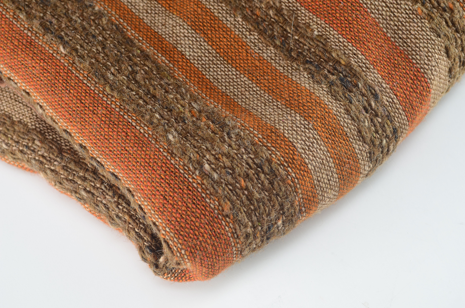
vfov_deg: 17.4
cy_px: 154
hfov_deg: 26.0
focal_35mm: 78
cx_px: 232
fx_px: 1005
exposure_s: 1/80
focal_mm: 52
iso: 100
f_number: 9
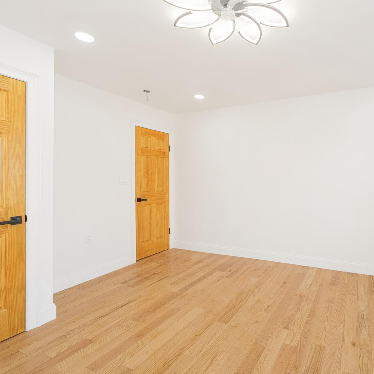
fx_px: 244
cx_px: 251
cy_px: 182
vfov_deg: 74.8
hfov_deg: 72.4
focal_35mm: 20
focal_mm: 10
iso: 1600
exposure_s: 1/160
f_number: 8
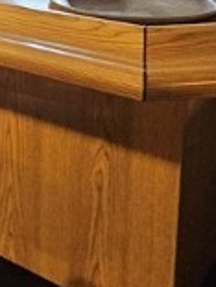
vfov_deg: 27.3
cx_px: -31
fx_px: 532
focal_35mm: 64
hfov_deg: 21.5
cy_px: -42
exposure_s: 1/24
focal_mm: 2.2
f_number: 2.2
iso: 800
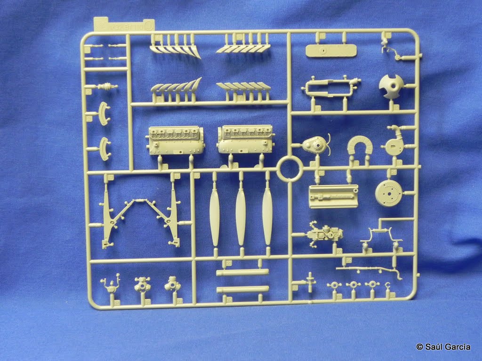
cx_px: 241
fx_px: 919
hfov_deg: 29.4
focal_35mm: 66
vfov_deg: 22.3
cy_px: 180
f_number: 3.5
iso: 400
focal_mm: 11.8
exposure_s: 1/17.3
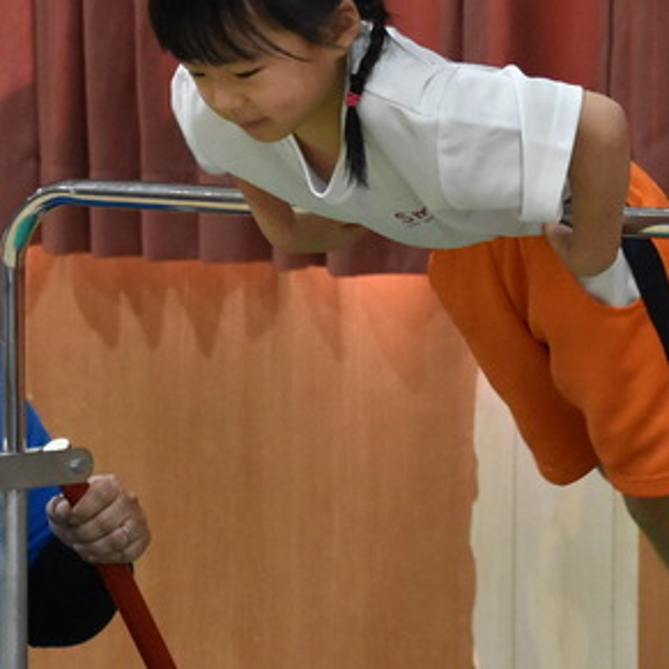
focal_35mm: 359
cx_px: 562
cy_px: 172
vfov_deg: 4.9
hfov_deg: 4.9
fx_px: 7850
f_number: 4.8
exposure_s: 1/250
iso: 4000
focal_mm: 82
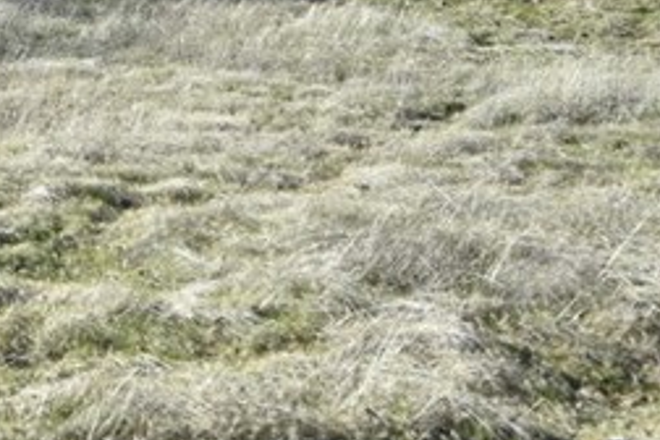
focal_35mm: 61
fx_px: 1118
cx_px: -202
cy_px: -51
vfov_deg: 21.1
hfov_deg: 27.4
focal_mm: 10
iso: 220
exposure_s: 1/500
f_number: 8
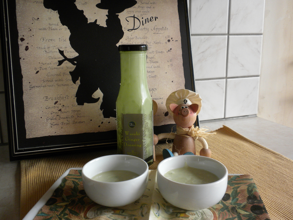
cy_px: 110
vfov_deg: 38.7
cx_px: 146
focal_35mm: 37
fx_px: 313
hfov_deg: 50.1
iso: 160
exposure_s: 1/59.8
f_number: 3.5
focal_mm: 6.6
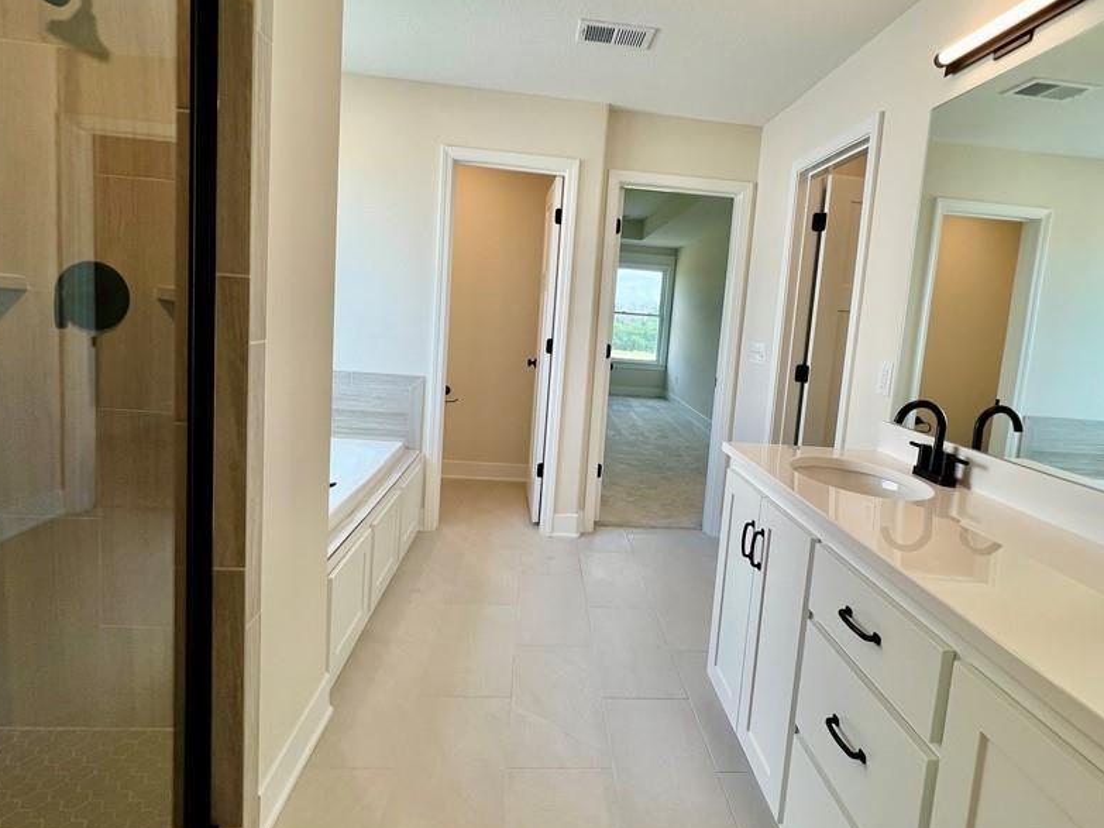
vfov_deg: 74.5
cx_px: 589
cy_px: 372
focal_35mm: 17
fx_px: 542
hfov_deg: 90.9
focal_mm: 1.57
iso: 40
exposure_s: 1/120
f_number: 1.8
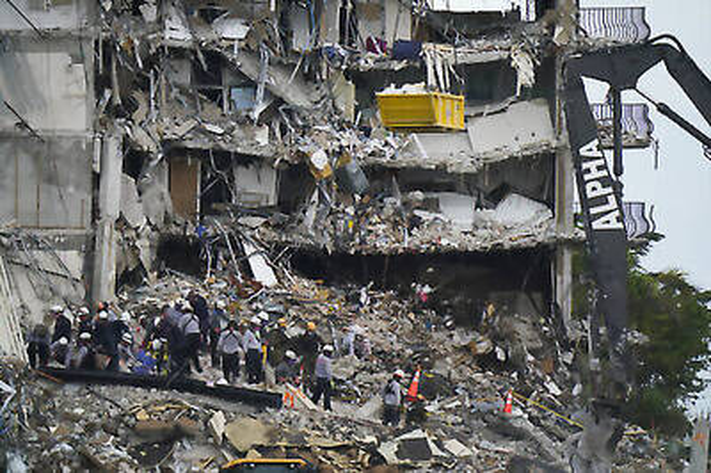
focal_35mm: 800
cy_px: 236
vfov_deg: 1.7
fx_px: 15787
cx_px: 356
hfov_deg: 2.6
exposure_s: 1/1600
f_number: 5.6
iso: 800
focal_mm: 800
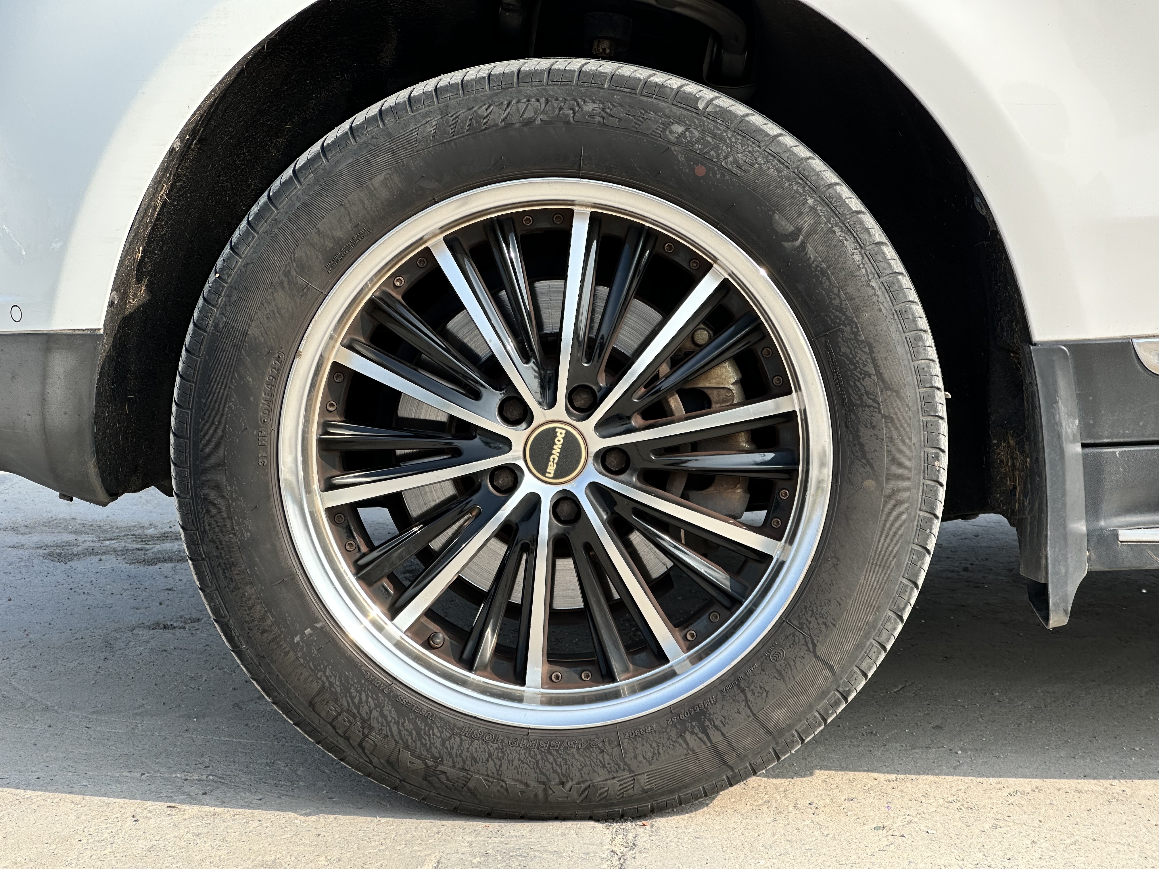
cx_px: 580
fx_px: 2578
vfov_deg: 19.1
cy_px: 434
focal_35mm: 77
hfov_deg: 25.3
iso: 32
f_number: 2.8
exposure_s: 1/367
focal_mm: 9
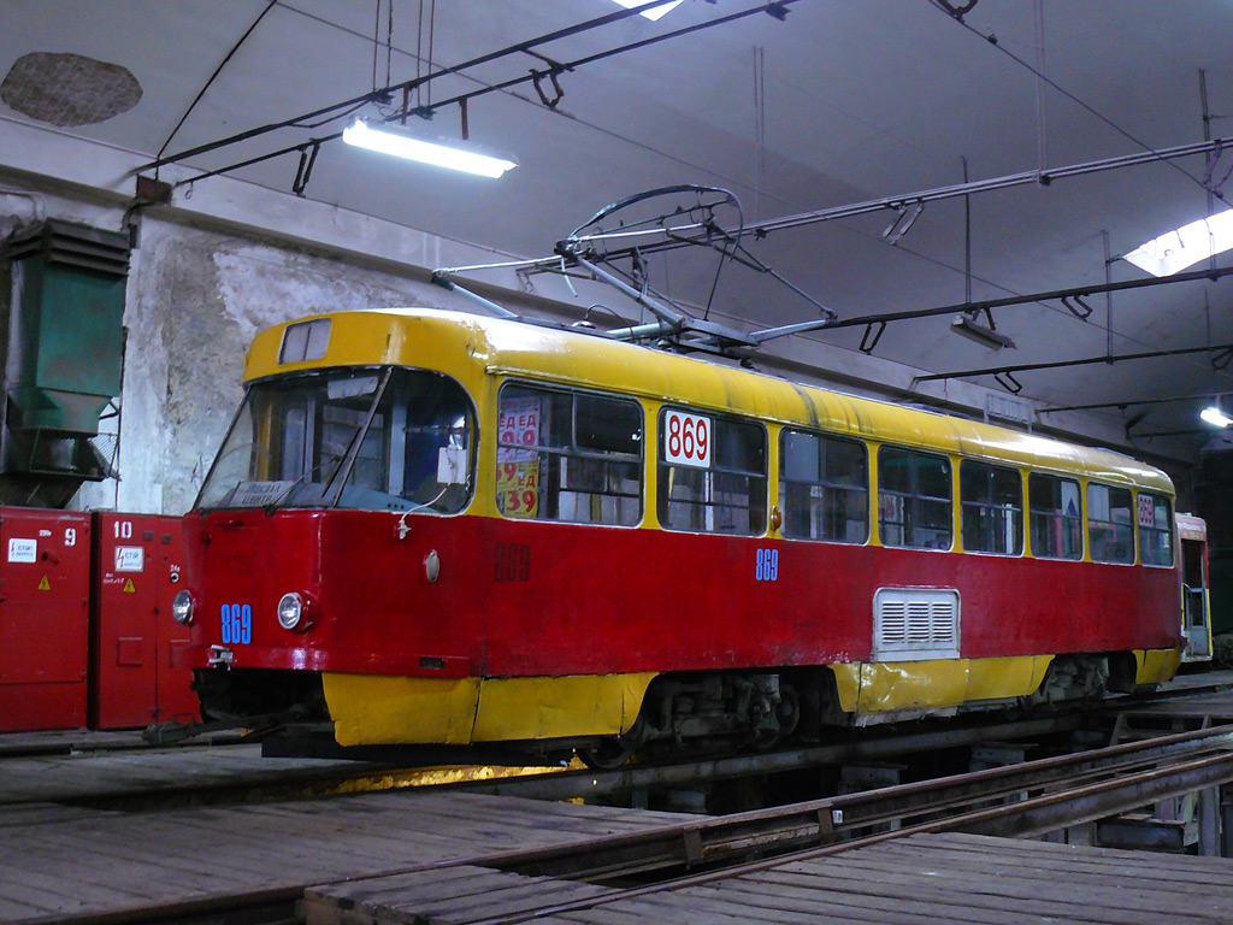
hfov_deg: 51.4
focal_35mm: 36
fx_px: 1282
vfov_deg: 39.7
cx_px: 616
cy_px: 462
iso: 200
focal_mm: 6
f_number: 3.2
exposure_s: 1/2
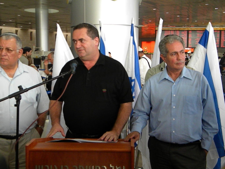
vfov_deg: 30.9
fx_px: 305
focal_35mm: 47
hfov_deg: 40.4
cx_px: 112
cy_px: 84
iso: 720
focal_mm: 8.6
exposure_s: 1/191
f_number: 3.9
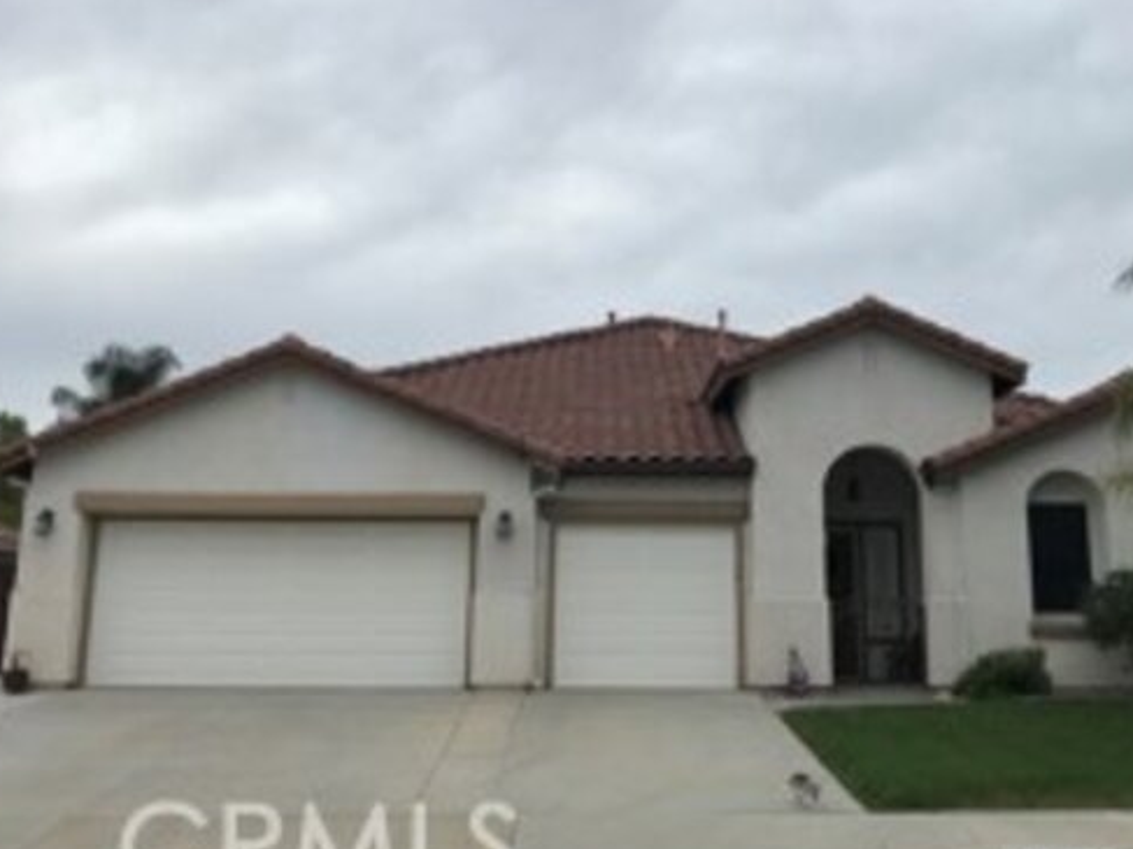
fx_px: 1407
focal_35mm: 43
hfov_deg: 43.7
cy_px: 267
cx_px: 649
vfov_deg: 33.2
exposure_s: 1/805
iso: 20
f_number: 1.8
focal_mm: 3.99
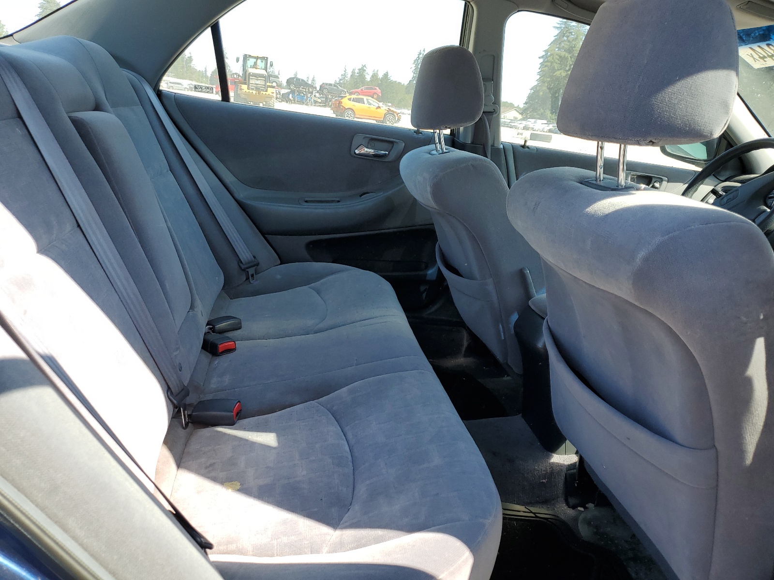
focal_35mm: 26
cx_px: 387
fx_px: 581
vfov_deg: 53.1
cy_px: 290
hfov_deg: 67.3
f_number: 1.5
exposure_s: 1/556
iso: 50
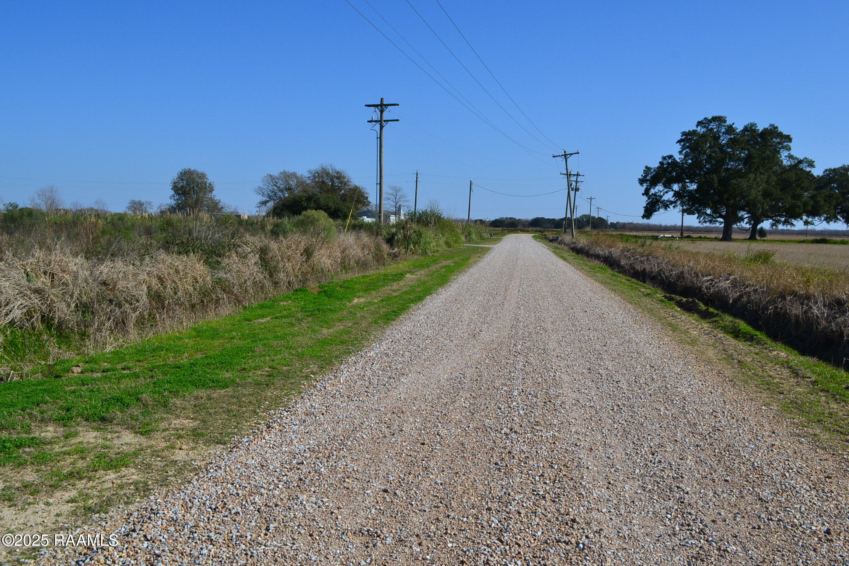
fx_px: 778
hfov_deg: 57.2
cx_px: 424
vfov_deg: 40.0
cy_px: 283
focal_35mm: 33
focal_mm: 22
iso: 360
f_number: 11
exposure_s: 1/500
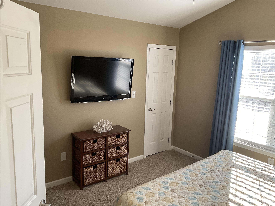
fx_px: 230
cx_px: 138
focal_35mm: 29
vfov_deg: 48.2
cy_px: 103
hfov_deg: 61.7
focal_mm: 3
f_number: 1.8
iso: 32
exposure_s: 1/122
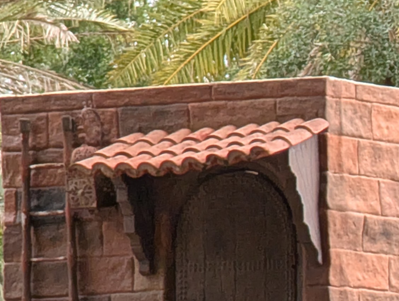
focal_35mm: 794
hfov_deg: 2.5
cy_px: 1036
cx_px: 1215
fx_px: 9166
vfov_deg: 1.9
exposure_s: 1/370
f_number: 2.8
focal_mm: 17.91
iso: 83
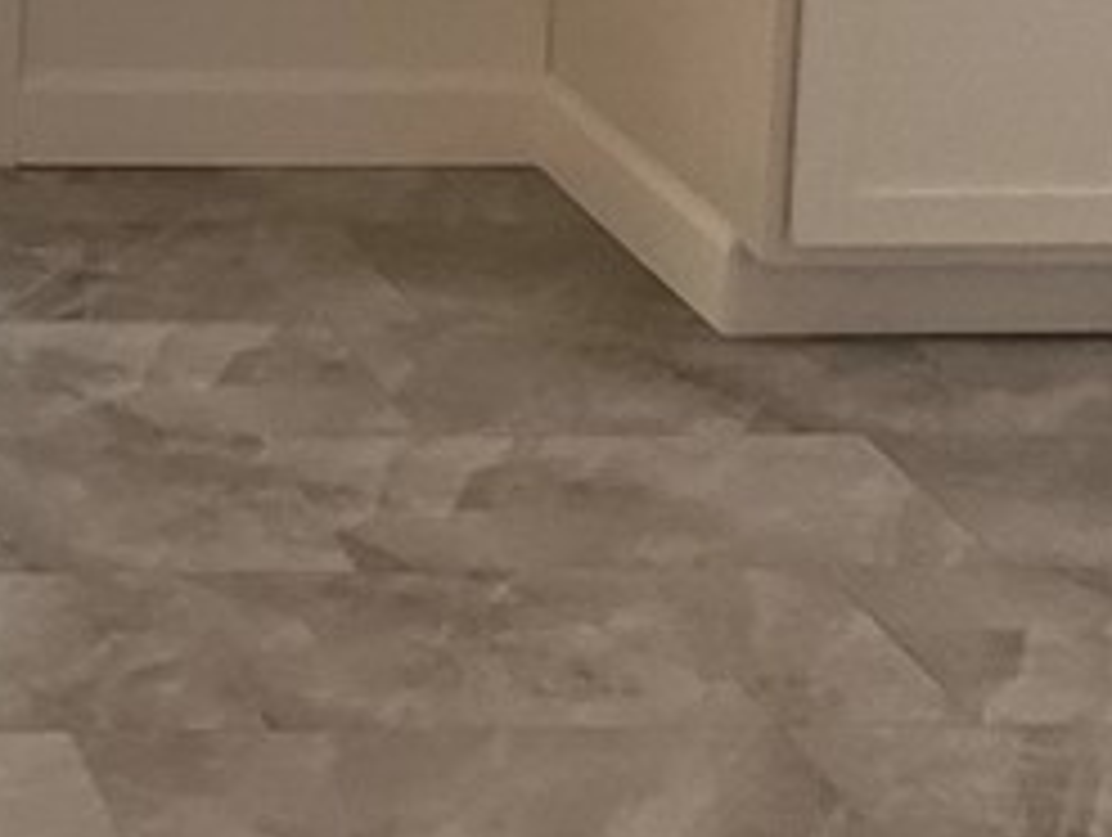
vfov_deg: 11.5
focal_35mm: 120
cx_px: -819
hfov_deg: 14.6
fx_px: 3860
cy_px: -662
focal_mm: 3
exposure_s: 1/120
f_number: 1.8
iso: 64
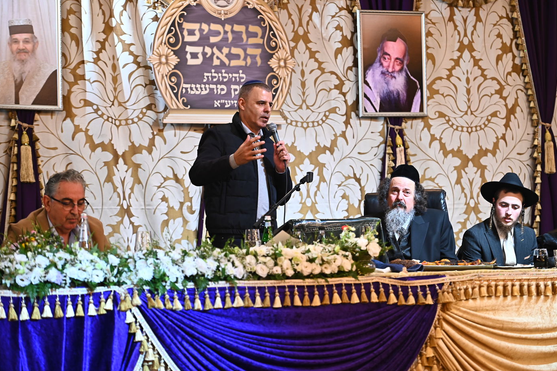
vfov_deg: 13.3
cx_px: 278
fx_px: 1594
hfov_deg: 19.8
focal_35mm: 103
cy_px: 186
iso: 2500
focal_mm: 102
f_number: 3.5
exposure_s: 1/200
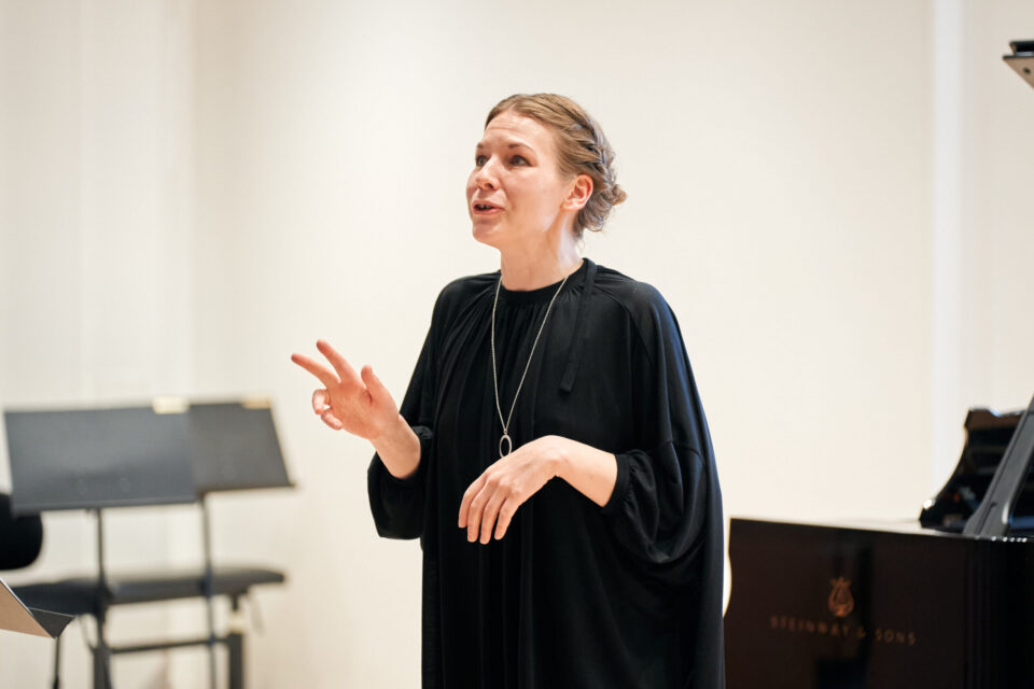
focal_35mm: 110
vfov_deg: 12.5
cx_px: 517
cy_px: 344
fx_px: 3159
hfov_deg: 18.6
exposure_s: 1/200
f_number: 2.8
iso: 3200
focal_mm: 110
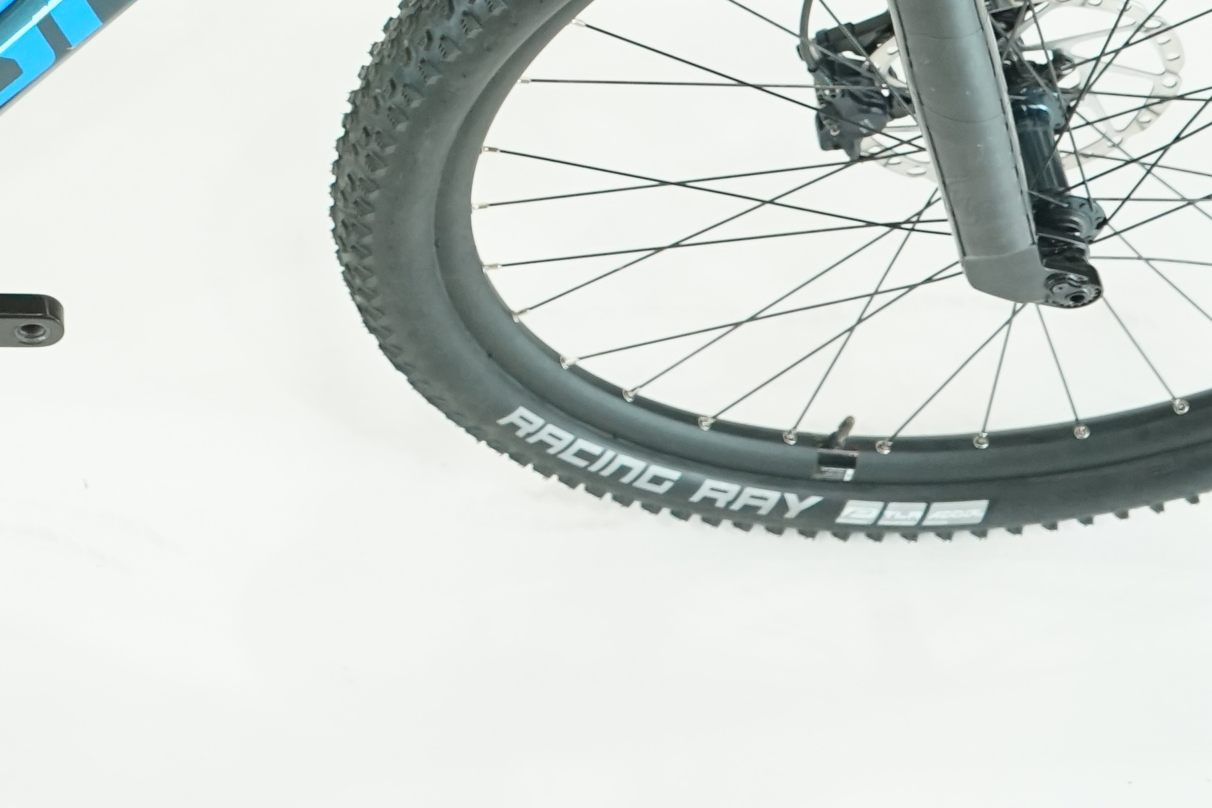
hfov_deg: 21.2
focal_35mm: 92
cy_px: -506
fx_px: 3097
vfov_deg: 13.7
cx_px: -63
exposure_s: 1/200
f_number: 5
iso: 1600
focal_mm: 28
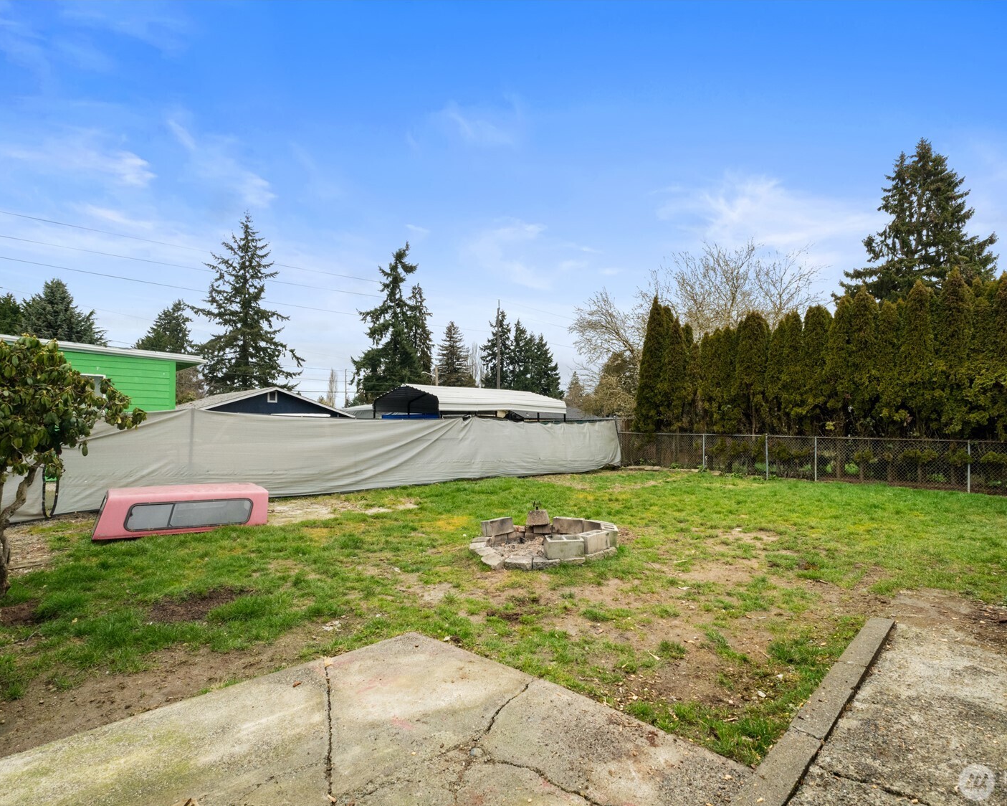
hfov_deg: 89.6
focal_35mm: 17
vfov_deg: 77.0
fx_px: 507
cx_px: 525
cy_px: 404
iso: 800
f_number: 8
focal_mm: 10
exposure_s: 1/50
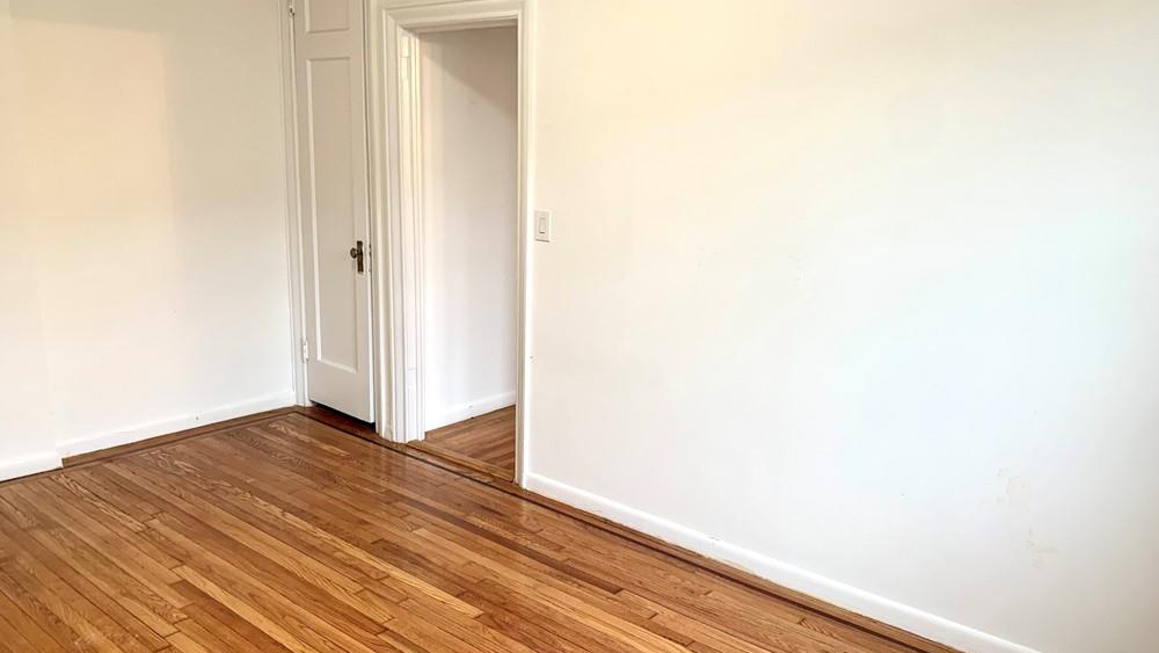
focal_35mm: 29
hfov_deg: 66.1
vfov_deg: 40.2
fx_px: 891
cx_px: 575
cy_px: 346
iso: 80
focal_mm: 4.25
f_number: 1.8
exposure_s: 1/60
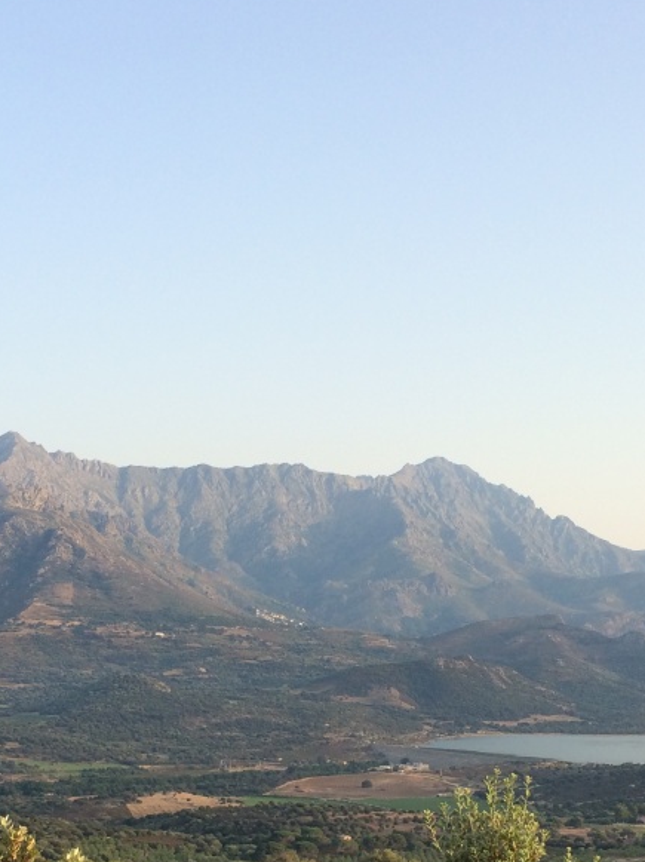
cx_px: 311
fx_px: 1542
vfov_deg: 30.7
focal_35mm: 62
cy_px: 645
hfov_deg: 23.6
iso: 32
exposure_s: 1/604
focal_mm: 4.12
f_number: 2.2
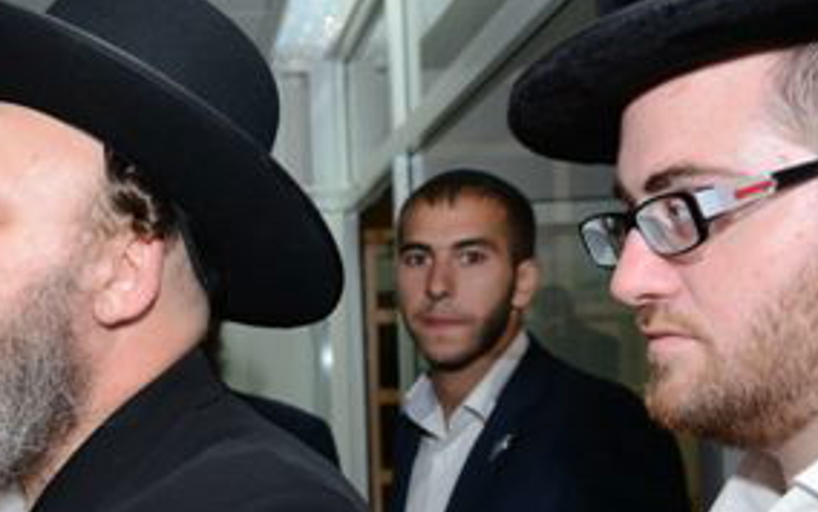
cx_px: 46
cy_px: 398
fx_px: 1383
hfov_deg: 31.1
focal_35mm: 62
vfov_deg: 20.8
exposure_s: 1/100
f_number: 5
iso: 250
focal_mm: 27
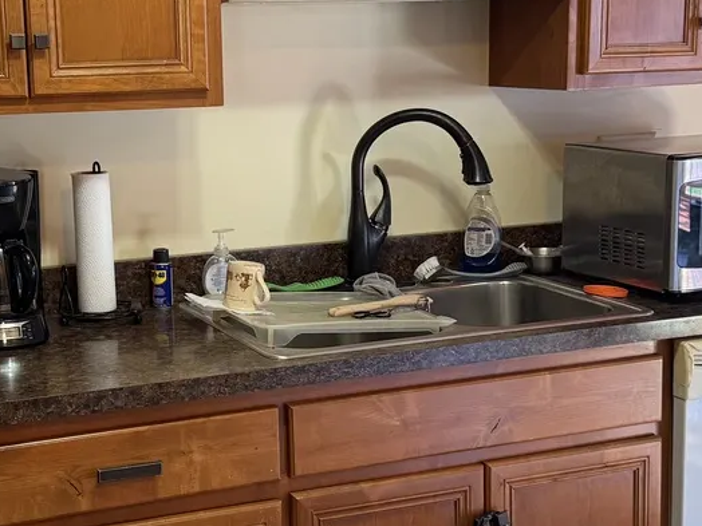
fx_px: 1338
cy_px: 260
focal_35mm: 66
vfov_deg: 22.3
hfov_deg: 29.3
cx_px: 260
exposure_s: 1/60
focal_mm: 6.76
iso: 250
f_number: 1.78
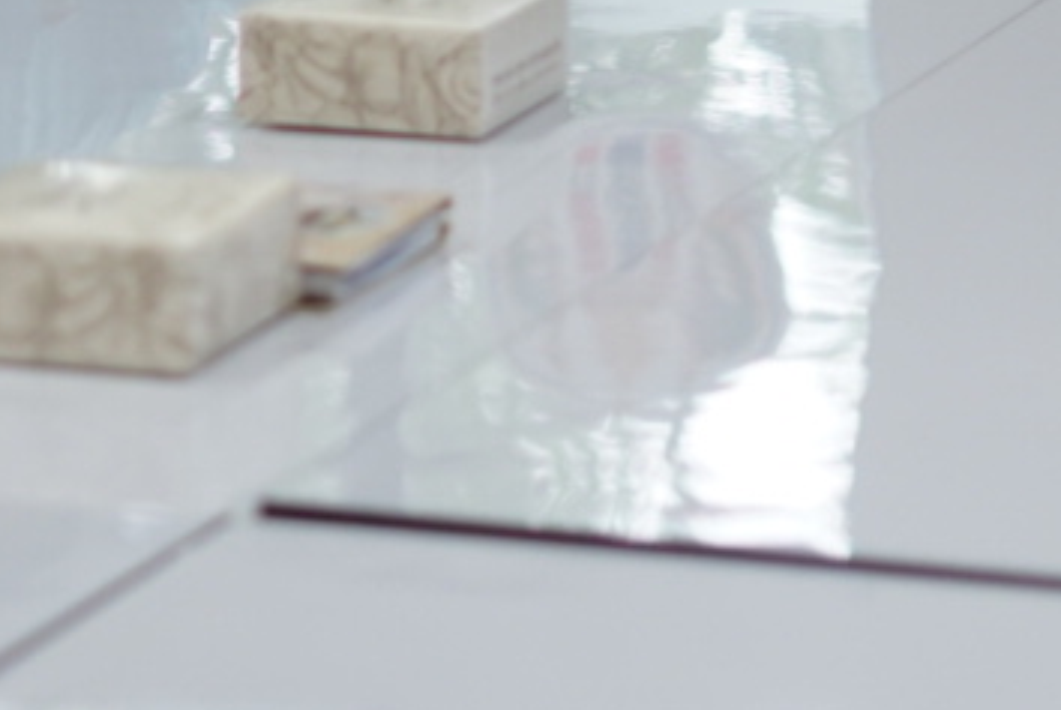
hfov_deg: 8.9
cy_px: -746
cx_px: -108
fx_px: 6728
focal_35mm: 228
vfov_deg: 5.9
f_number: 2
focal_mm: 50
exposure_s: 1/200
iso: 400
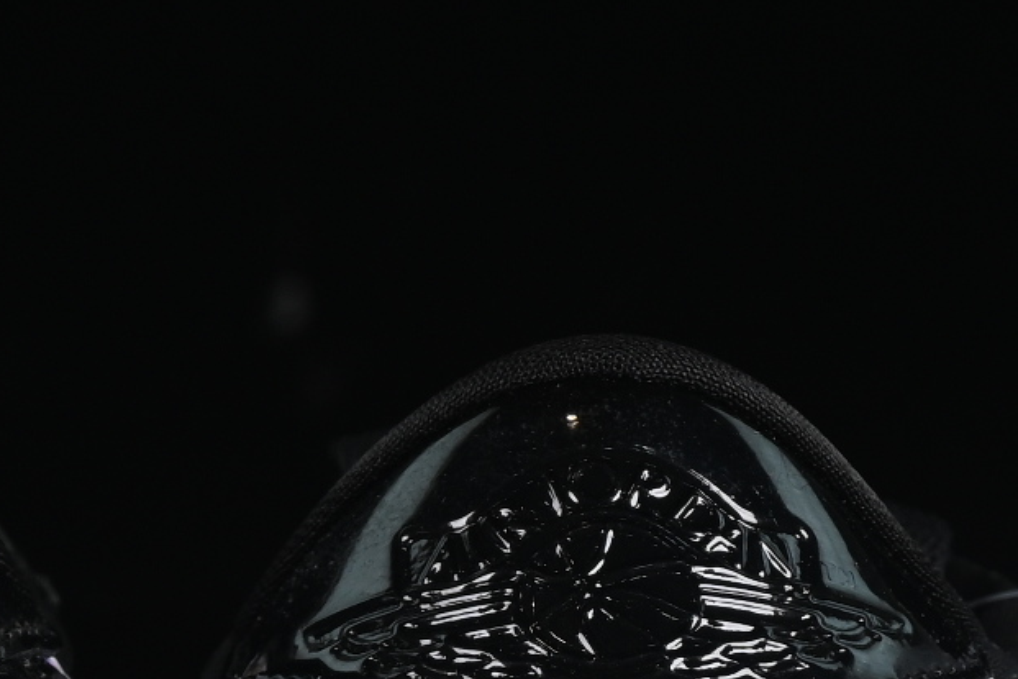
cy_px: 561
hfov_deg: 6.1
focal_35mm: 336
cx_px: 136
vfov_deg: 4.1
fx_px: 9501
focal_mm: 50
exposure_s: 1/60
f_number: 6.3
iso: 160
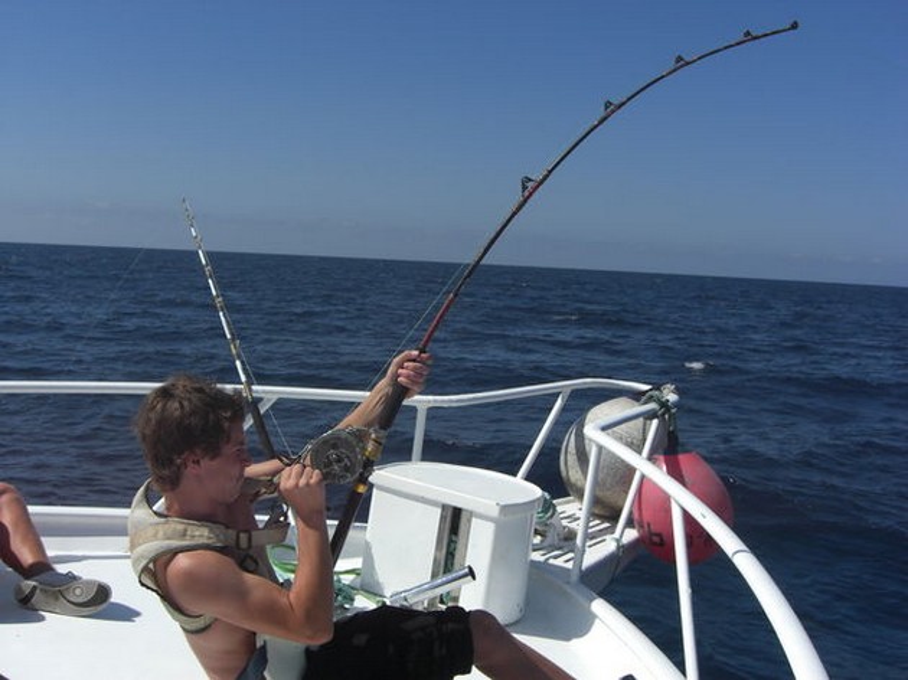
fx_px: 996
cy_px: 340
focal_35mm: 38
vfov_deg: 37.7
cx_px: 454
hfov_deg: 49.0
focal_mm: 7.9
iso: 80
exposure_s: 1/400
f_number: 8
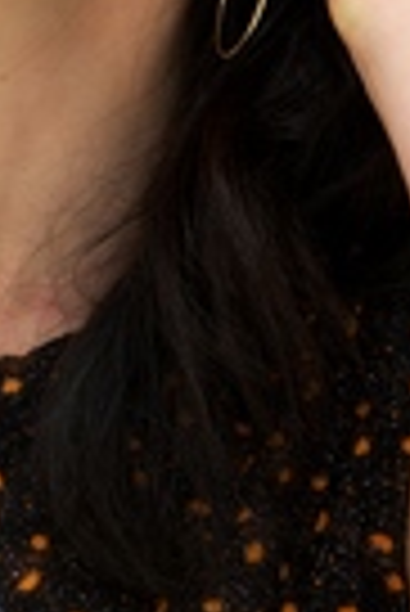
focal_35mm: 558
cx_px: 9
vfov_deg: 3.7
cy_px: -22
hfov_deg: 2.5
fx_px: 9508
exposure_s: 1/60
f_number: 5.6
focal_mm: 190
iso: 500
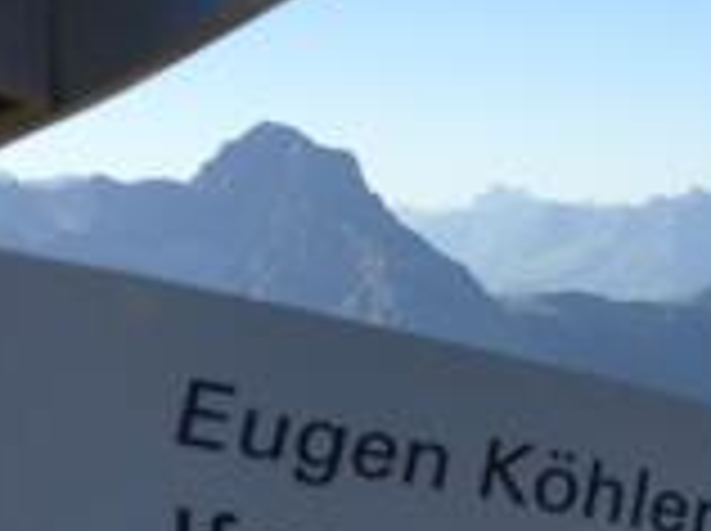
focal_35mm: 108
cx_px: 1231
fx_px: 2215
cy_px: 968
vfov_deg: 12.4
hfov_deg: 15.9
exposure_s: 1/1068
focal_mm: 4.15
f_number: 2.2
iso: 32
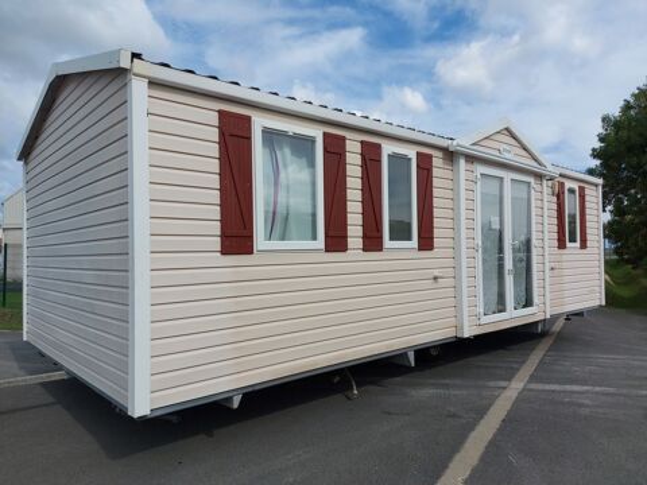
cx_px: 324
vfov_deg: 56.8
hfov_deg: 71.6
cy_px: 242
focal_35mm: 24
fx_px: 449
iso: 32
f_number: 1.8
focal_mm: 5.23
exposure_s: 1/1578
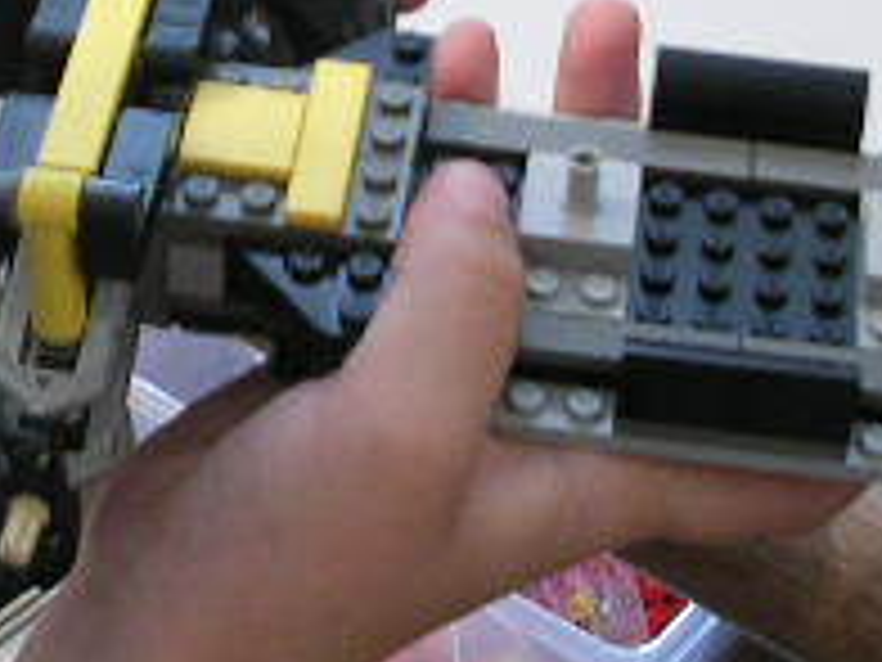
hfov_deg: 15.8
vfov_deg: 11.8
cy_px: 23
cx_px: 198
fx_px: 3159
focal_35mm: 124
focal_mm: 5.8
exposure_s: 1/5.8
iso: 67
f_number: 2.8
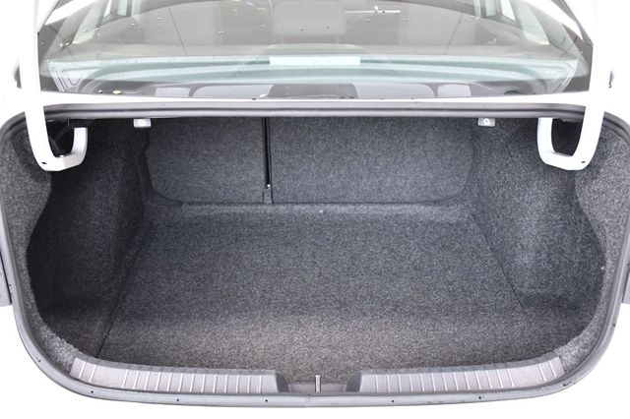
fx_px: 700
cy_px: 210
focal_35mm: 40
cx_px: 315
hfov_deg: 48.5
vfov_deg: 33.4
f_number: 5.6
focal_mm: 27
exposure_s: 1/125
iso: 2500
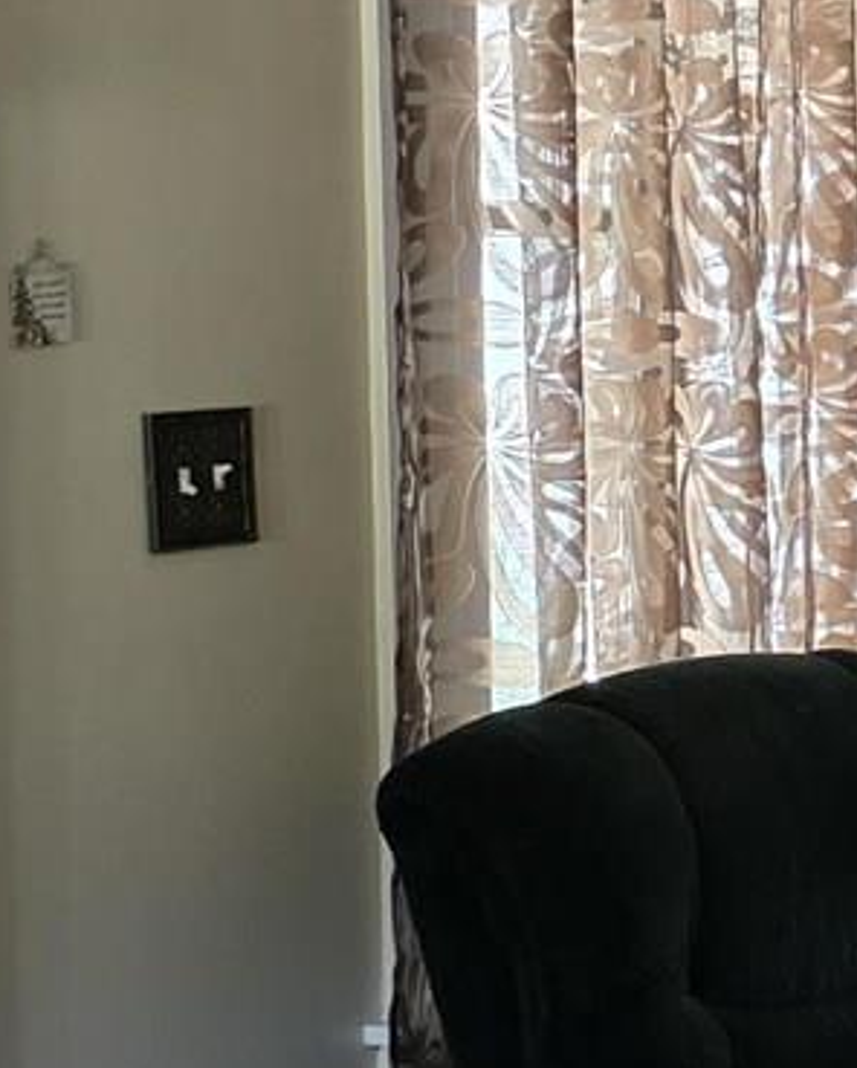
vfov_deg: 13.7
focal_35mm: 140
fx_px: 4431
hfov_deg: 9.7
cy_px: 411
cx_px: 2116
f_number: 1.7
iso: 800
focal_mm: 6.3
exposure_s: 1/120
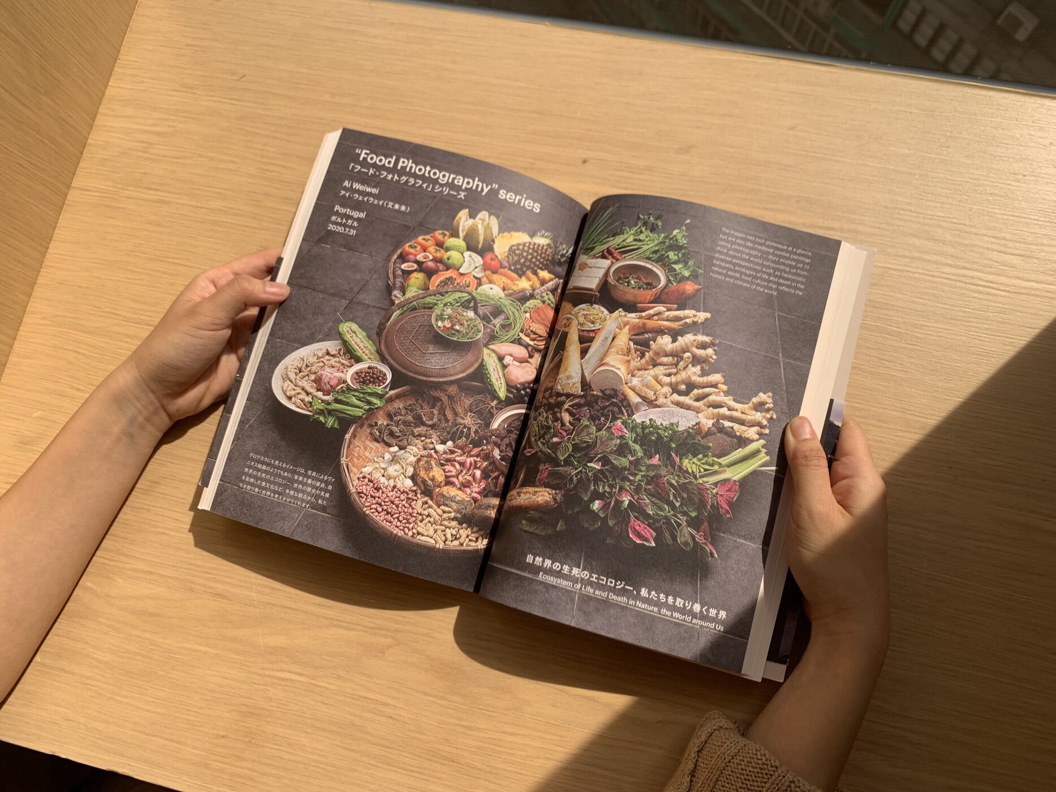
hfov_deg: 67.3
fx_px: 793
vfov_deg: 53.1
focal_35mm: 26
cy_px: 396
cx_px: 528
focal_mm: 4.25
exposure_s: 1/849
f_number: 1.8
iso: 25
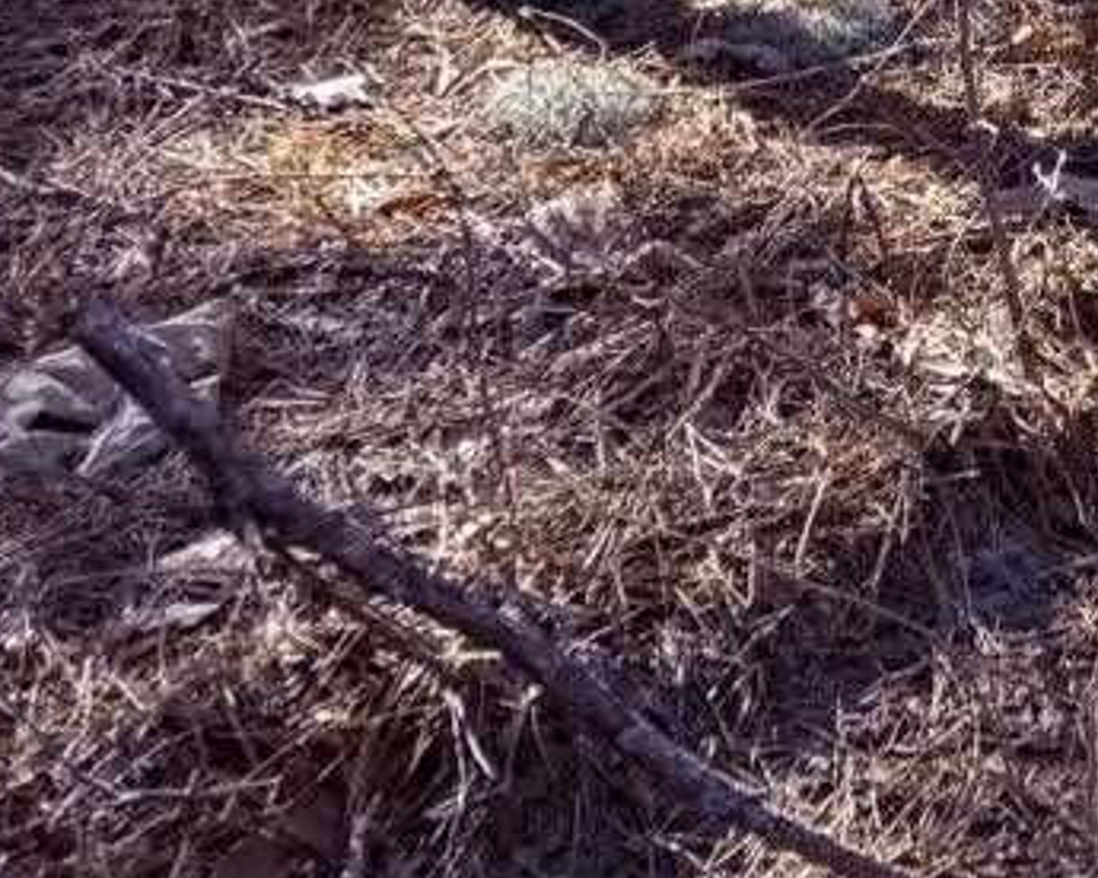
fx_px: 4517
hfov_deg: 11.4
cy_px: -923
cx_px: 2661
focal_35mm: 139
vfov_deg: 10.2
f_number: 1.78
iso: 80
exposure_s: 1/234
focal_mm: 6.76
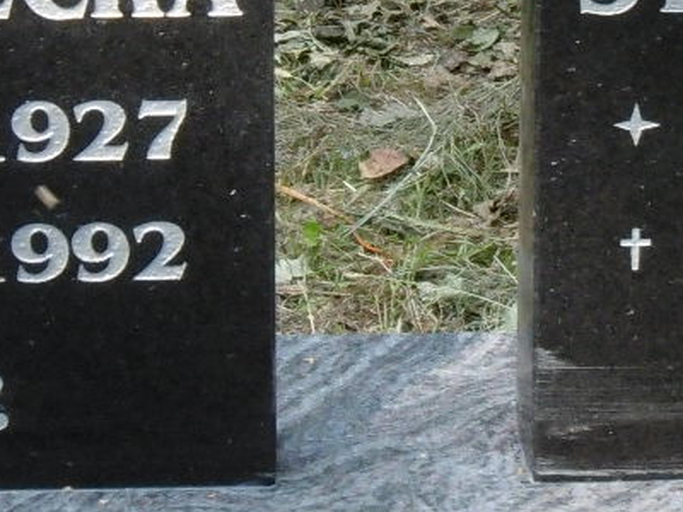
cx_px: 507
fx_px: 5959
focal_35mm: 302
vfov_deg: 4.9
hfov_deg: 6.6
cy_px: -72
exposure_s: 1/160
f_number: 4.2
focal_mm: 10.5
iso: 100
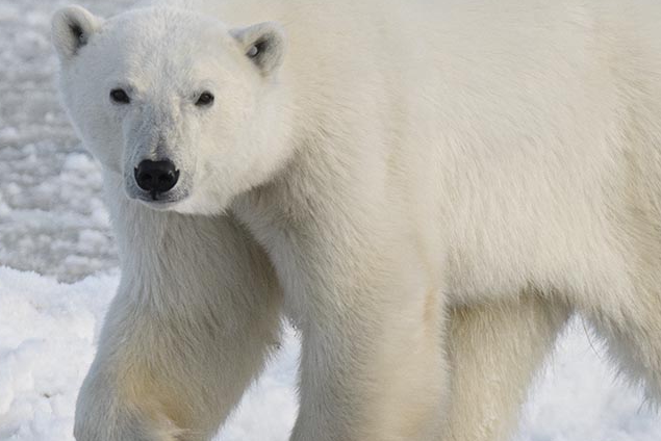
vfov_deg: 0.9
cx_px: 326
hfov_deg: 1.3
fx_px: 28618
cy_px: 237
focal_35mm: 1558
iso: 800
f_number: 10
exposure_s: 1/800
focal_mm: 550
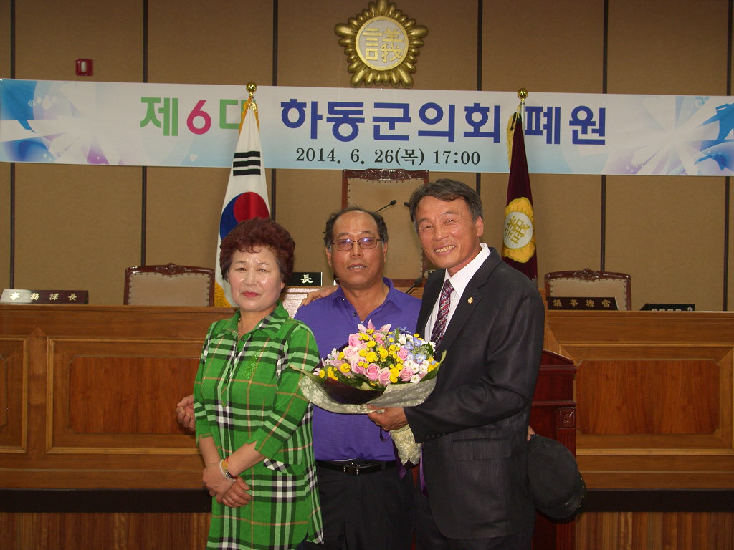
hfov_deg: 38.2
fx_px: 1060
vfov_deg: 29.1
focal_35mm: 50
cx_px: 367
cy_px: 275
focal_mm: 12.9
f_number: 2.5
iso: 100
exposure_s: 1/50
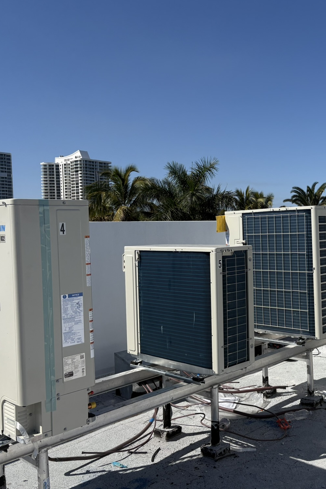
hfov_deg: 34.3
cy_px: 239
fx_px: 503
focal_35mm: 37
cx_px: 284
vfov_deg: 51.9
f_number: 1.6
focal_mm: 5.96
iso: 50
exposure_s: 1/7813
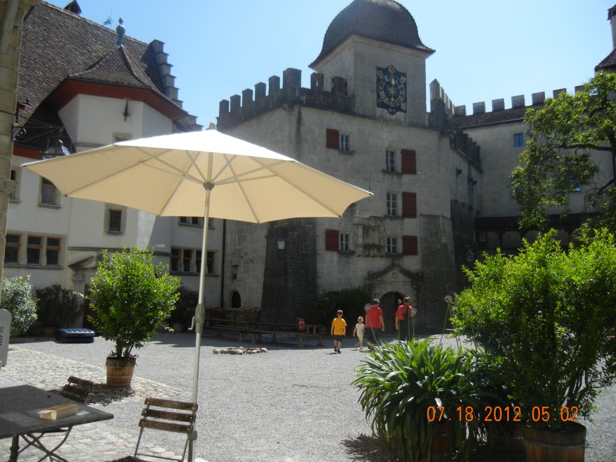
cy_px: 231
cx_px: 308
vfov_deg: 46.8
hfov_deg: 60.0
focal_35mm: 30
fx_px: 534
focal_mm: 5.4
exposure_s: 1/1139
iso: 160
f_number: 3.5
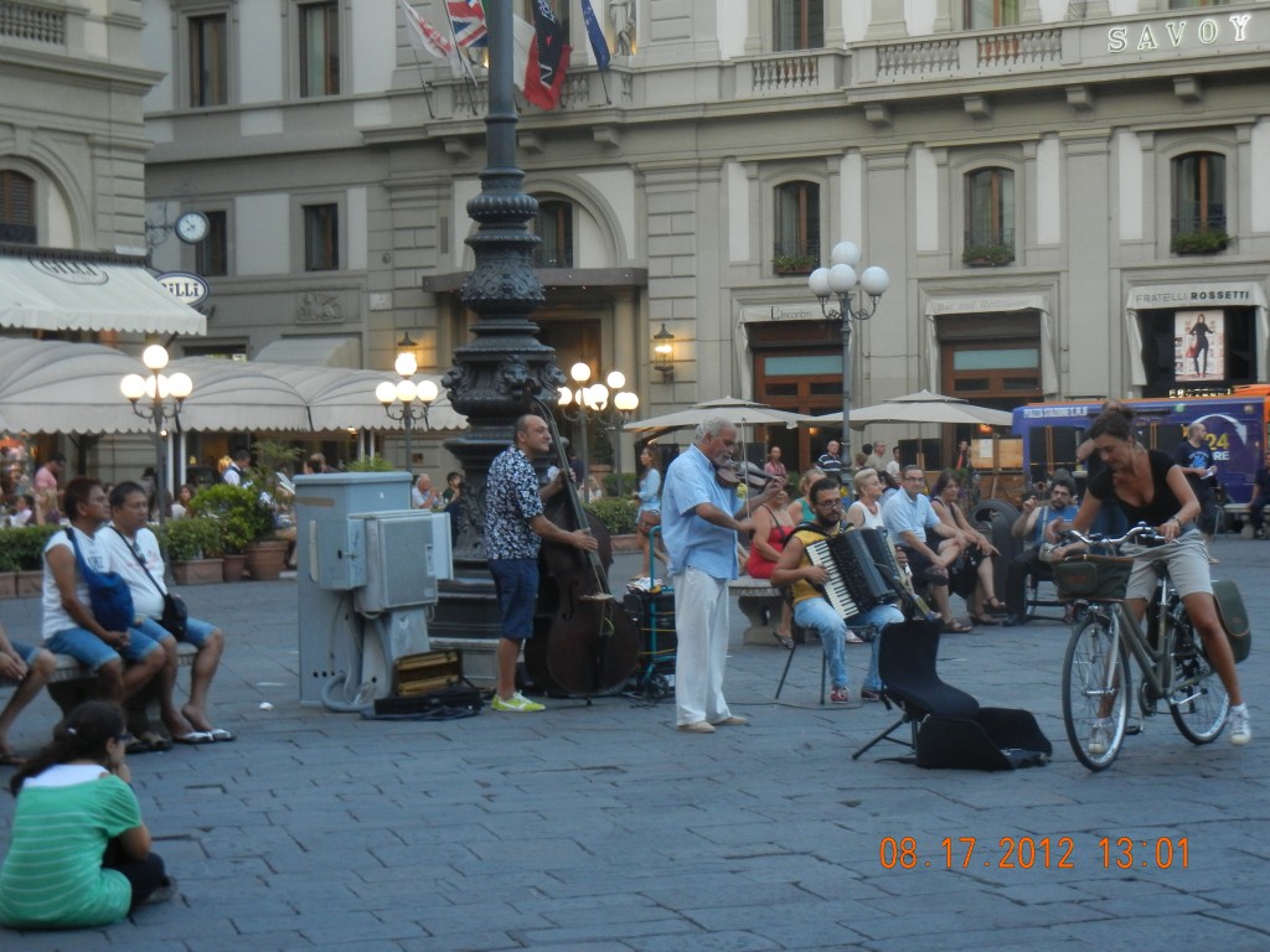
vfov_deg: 19.1
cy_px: 476
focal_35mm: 77
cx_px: 635
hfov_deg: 25.3
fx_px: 2825
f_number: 4.3
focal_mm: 13.9
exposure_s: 1/58.5
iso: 400
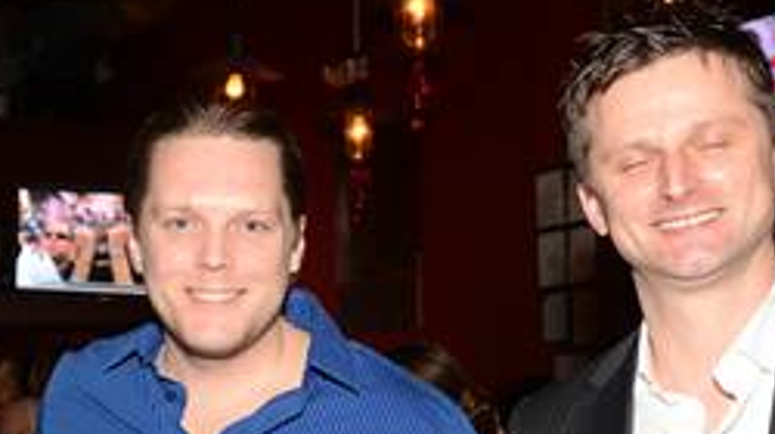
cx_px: 285
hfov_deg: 27.8
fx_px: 1560
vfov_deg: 15.5
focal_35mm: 76
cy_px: 450
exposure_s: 1/60
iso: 1250
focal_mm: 22
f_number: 4.5
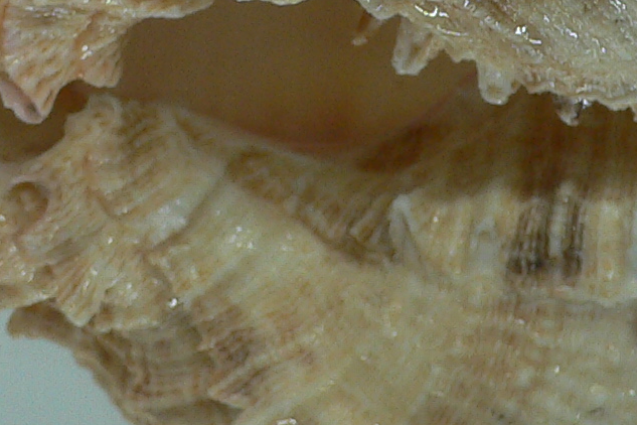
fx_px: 2052
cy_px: -247
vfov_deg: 11.3
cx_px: 402
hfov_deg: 17.6
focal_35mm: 116
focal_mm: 4.6
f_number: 2.8
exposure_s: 1/60
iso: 100
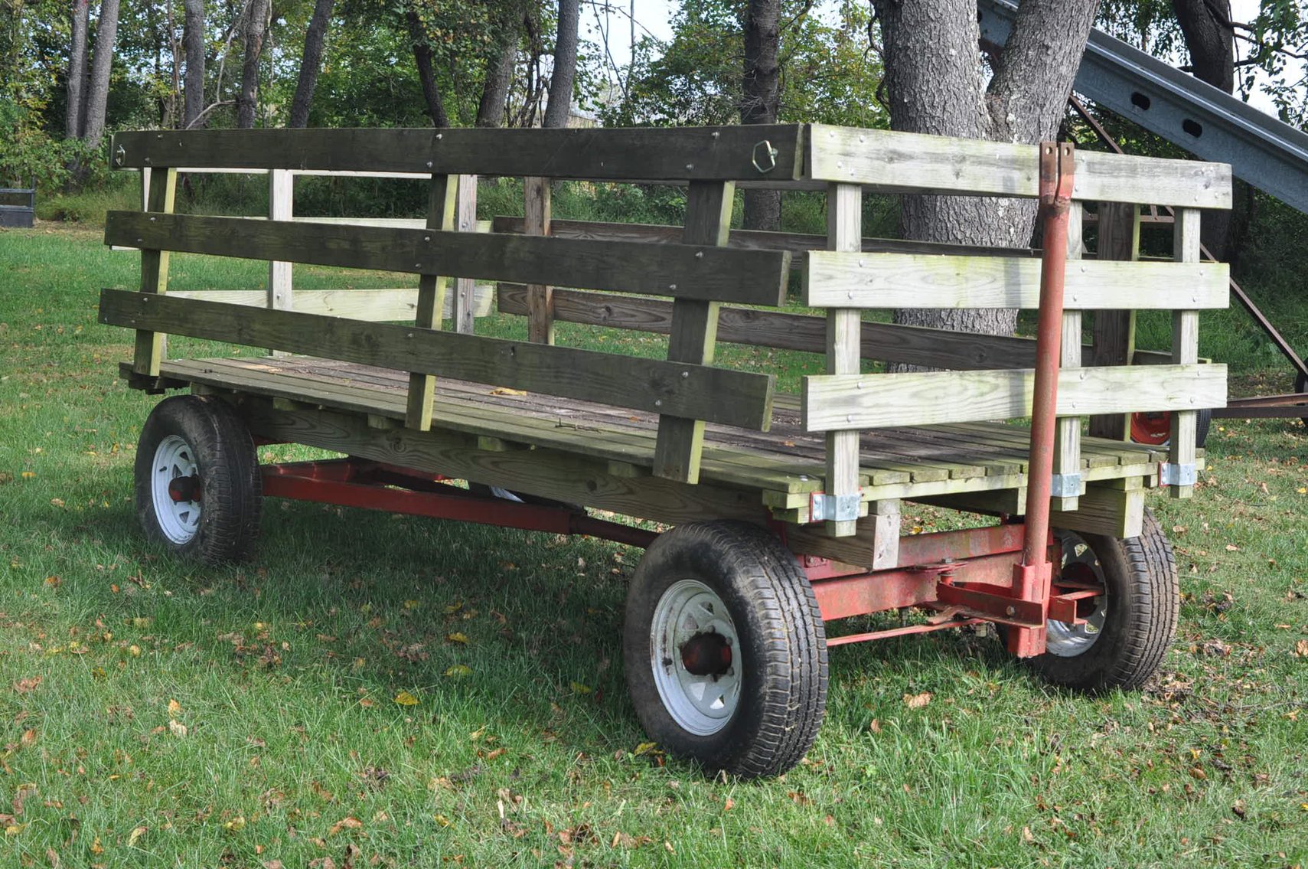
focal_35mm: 52
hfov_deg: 37.9
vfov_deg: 25.7
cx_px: 654
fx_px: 1905
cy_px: 434
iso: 200
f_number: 6.3
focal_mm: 35
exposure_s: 1/160
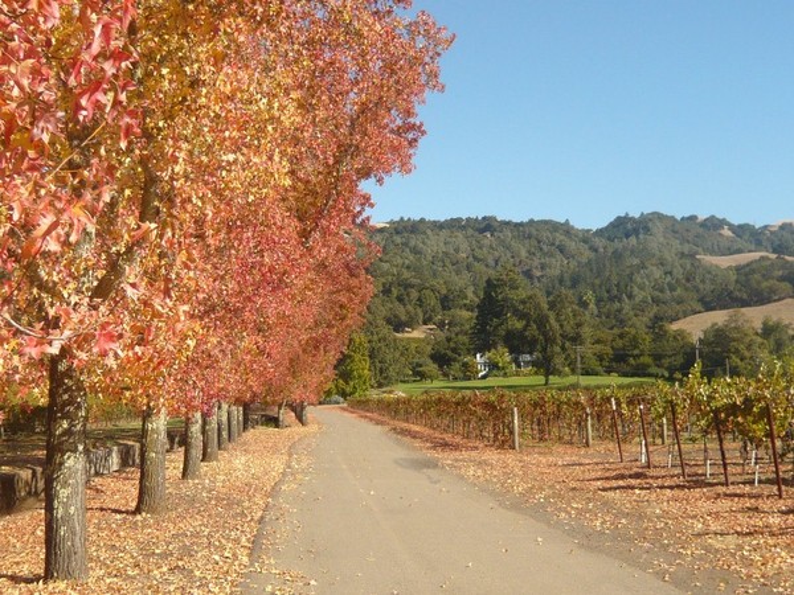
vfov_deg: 30.3
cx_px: 397
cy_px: 298
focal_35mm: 48
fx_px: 1101
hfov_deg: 39.7
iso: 100
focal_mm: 5.2
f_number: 3
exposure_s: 1/800
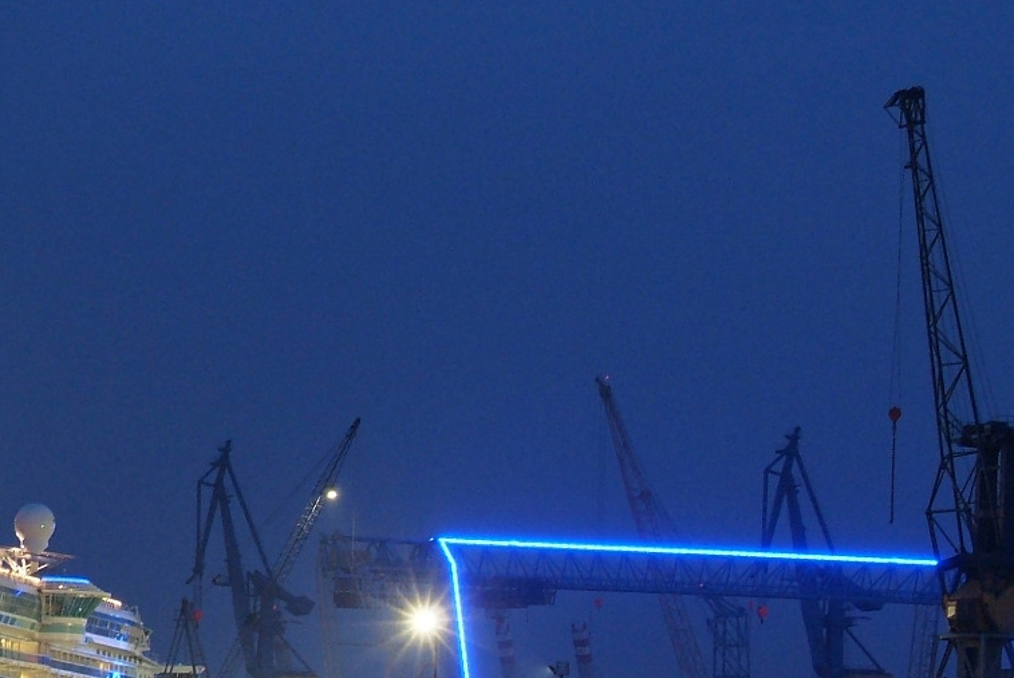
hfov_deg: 11.0
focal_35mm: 184
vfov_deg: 7.4
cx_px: -208
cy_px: 762
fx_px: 5186
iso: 800
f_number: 6.7
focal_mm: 45
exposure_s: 1/3
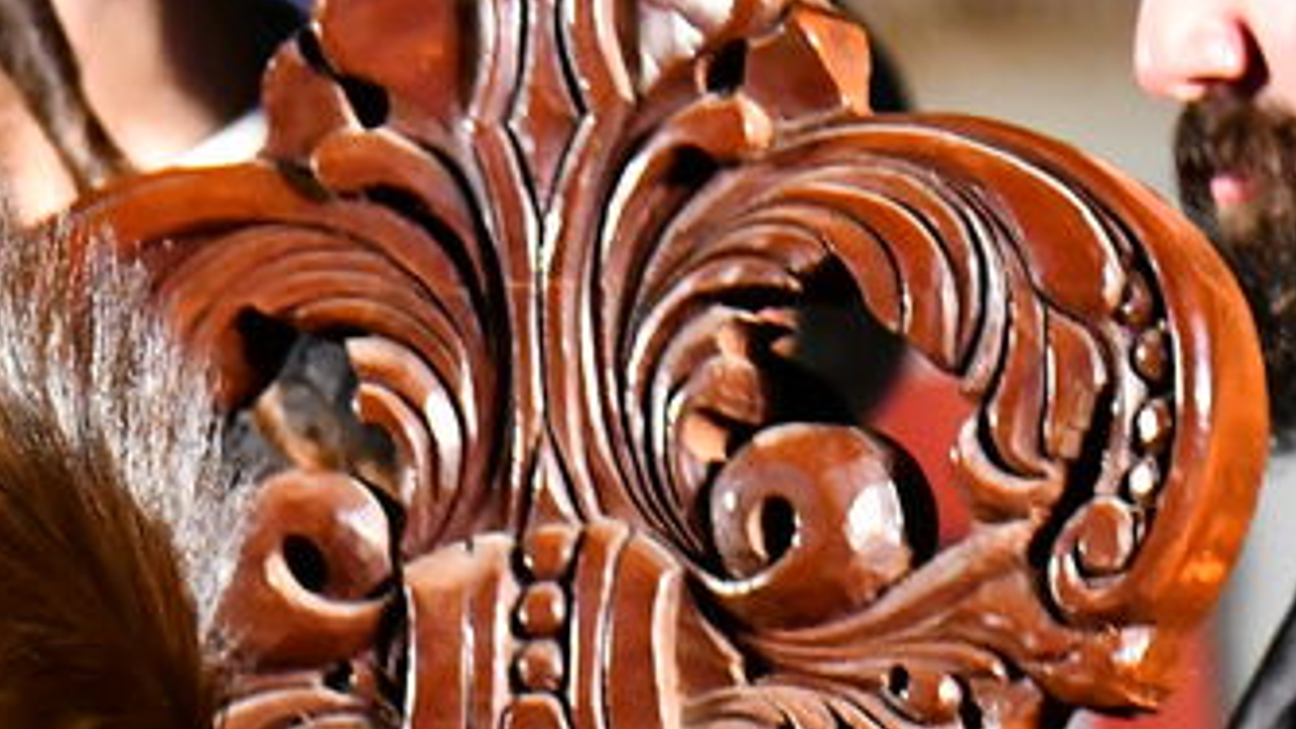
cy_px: 1305
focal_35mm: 1096
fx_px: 37670
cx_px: -473
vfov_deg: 1.1
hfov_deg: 2.0
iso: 3200
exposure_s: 1/200
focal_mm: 250
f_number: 5.6
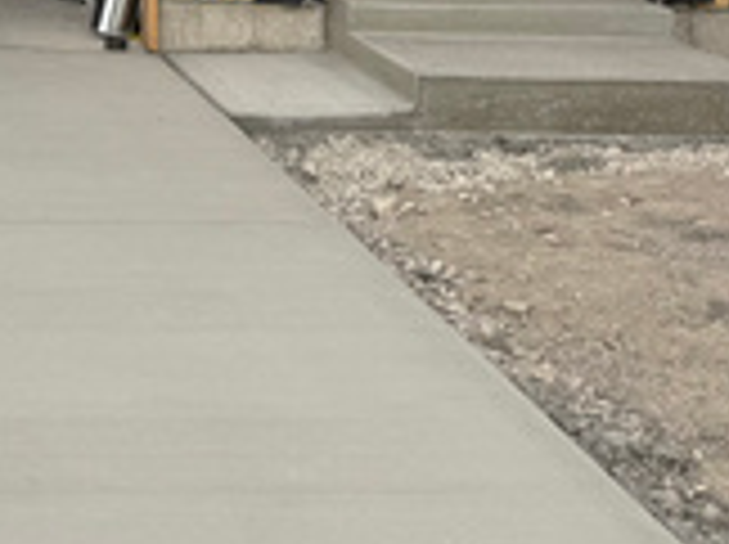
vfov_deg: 13.8
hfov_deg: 18.8
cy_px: -450
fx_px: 1998
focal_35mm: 95
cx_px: -274
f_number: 1.78
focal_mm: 6.76
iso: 80
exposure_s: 1/868
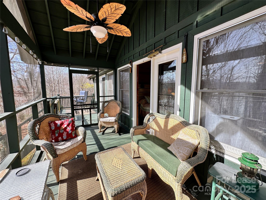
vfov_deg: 85.7
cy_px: 100
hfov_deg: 102.1
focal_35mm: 14
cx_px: 133
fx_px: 108
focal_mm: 2.22
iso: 40
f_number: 2.2
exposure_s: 1/232
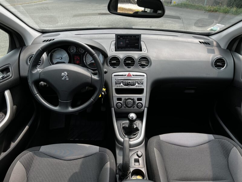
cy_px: 91
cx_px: 121
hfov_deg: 67.3
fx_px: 182
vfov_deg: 53.1
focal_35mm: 26
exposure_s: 1/572
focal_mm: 5.7
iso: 50
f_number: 1.5
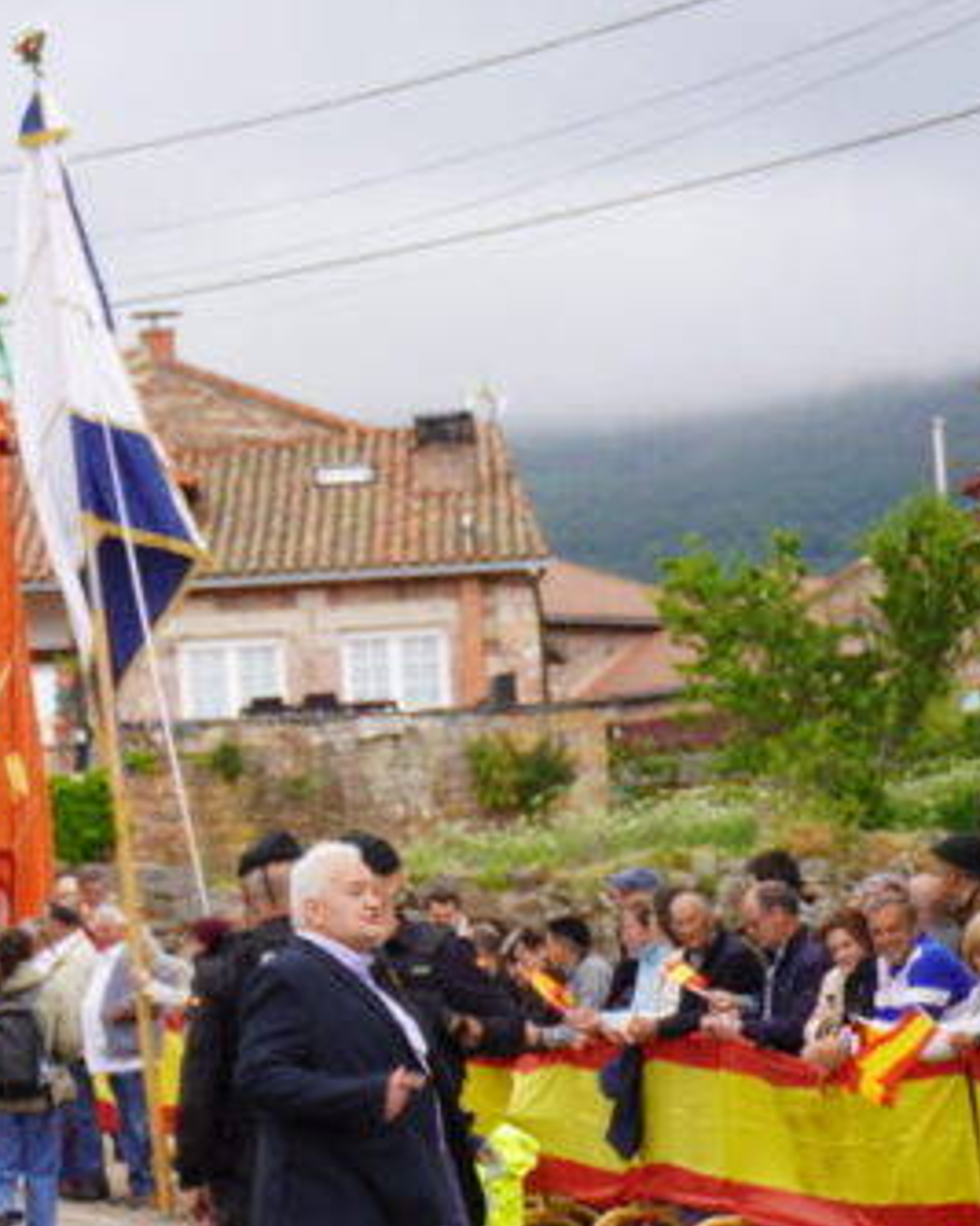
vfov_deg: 10.2
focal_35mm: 190
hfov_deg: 7.9
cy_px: 747
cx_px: -697
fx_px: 6892
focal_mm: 44
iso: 100
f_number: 5.6
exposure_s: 1/160
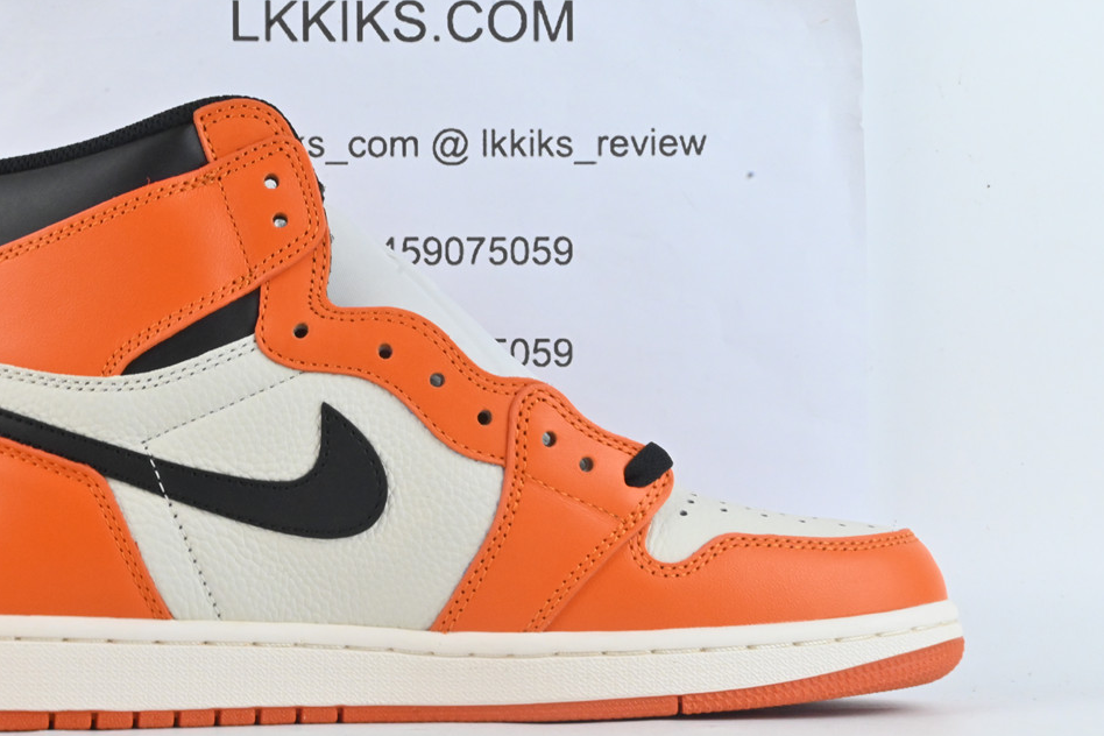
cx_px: 459
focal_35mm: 63
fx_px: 1921
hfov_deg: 32.0
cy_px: 450
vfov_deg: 21.7
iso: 1600
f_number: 25
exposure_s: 1/25
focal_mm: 33
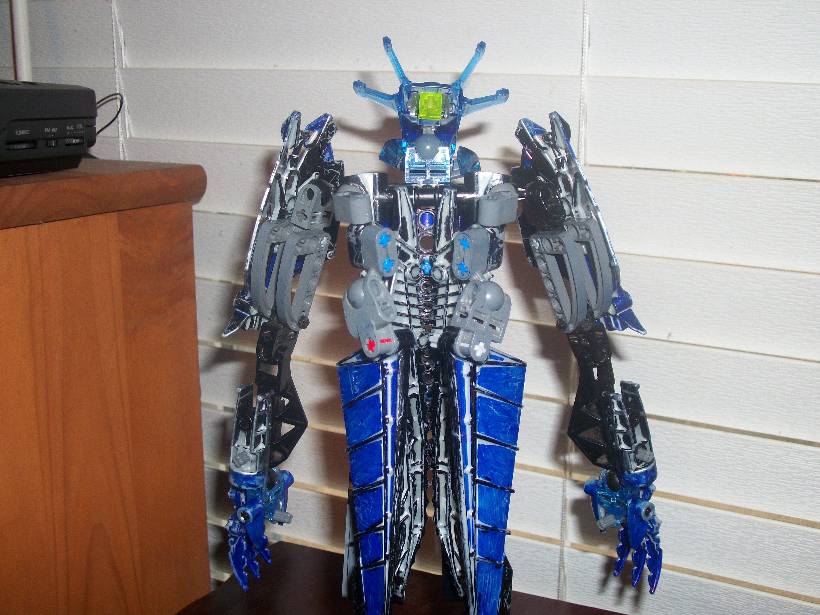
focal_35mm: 40
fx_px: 948
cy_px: 308
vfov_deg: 36.0
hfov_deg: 46.8
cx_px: 410
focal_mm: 7.1
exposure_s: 1/80
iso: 80
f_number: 3.2
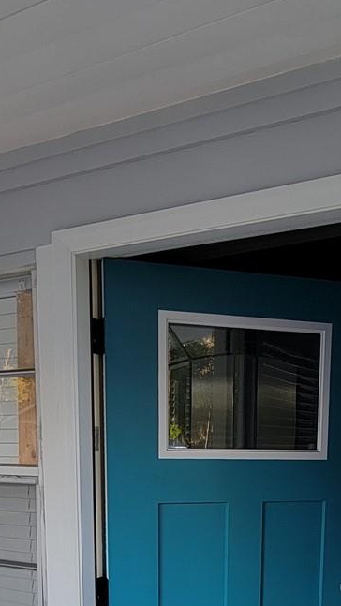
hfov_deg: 33.6
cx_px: 213
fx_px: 563
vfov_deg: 50.7
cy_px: 536
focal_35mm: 35
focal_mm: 2.2
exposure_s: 1/120
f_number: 2.2
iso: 50
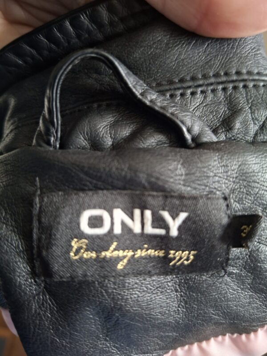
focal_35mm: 23
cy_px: 178
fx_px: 237
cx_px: 134
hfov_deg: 58.9
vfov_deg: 73.9
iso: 640
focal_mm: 5.54
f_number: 1.8
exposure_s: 1/25
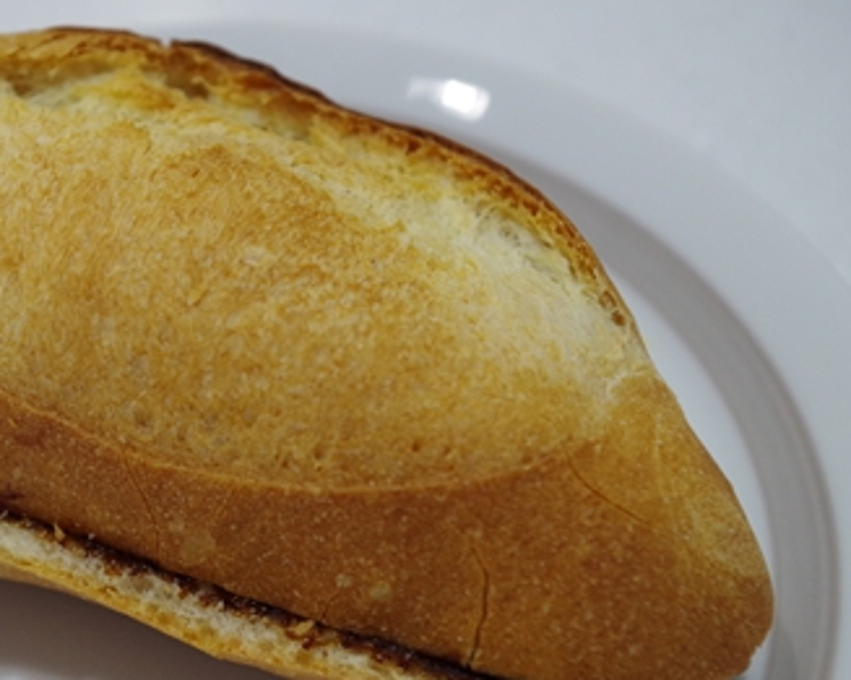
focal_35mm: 65
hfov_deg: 28.8
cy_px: 396
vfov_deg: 23.4
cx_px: 225
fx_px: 1636
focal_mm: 30.63
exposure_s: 1/80
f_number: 5
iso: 800
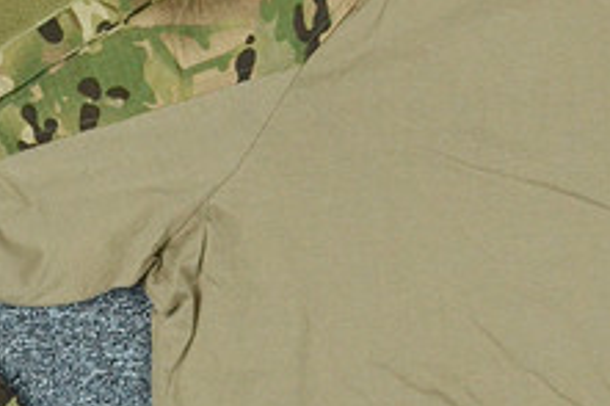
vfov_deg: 7.9
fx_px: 2946
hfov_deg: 11.7
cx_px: 660
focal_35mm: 174
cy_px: 336
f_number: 8
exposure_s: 1/160
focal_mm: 32
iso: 1600
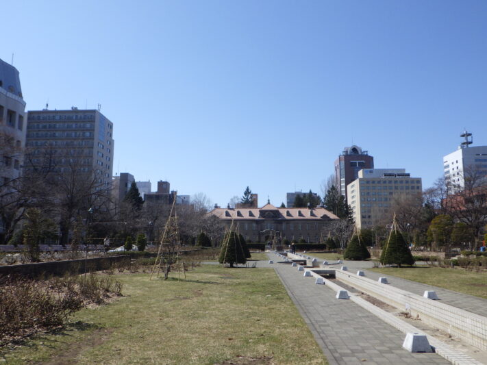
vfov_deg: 49.7
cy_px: 182
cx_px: 244
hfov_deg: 63.5
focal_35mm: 28
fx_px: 394
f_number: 4.2
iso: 125
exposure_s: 1/1000
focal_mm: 5
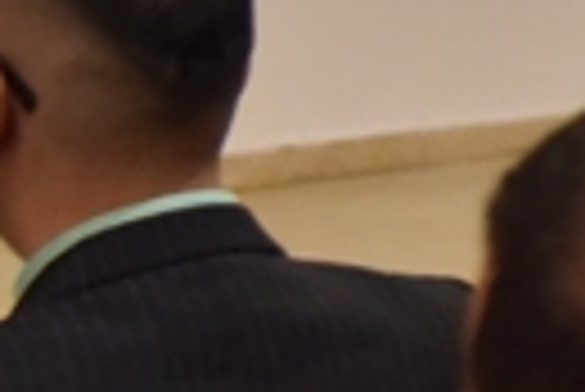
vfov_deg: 4.3
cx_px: 1593
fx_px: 5124
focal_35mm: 315
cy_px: -358
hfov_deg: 6.1
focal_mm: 40
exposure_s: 1/160
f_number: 4
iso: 2000
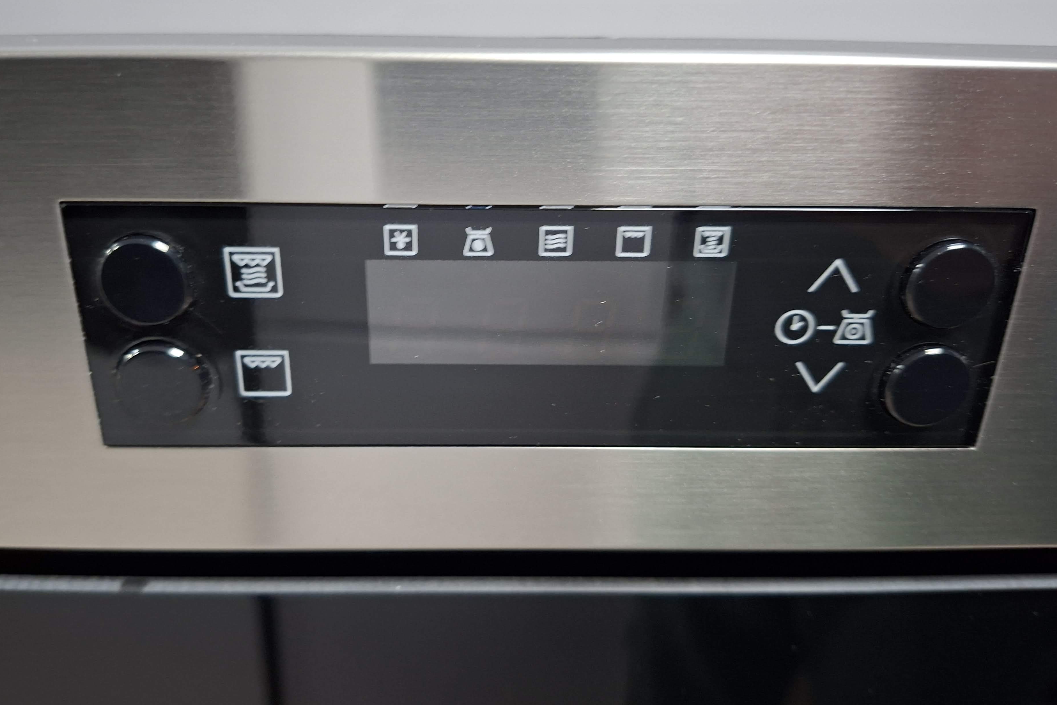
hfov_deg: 69.3
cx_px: 486
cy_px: 327
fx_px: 763
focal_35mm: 26
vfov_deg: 49.5
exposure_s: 1/25
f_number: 1.8
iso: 320
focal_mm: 5.54
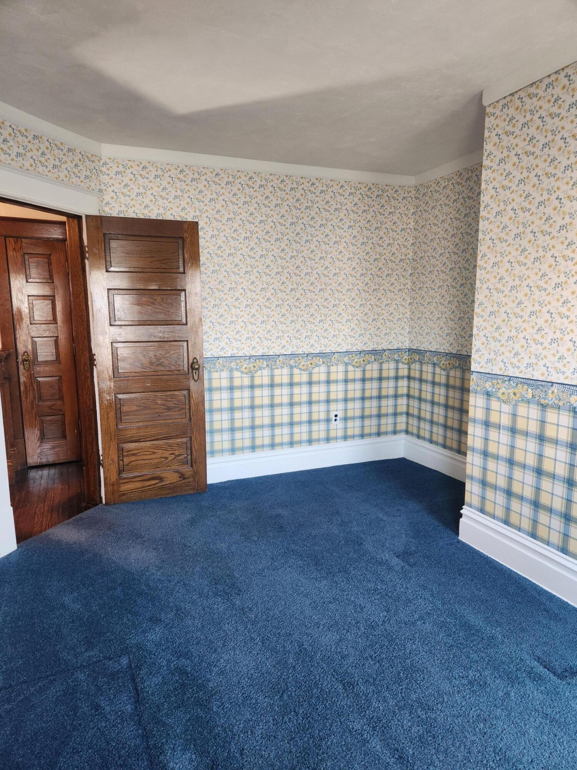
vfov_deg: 73.9
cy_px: 385
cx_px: 288
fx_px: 511
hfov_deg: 58.9
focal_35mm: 23
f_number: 1.8
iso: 320
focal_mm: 5.4
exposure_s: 1/60
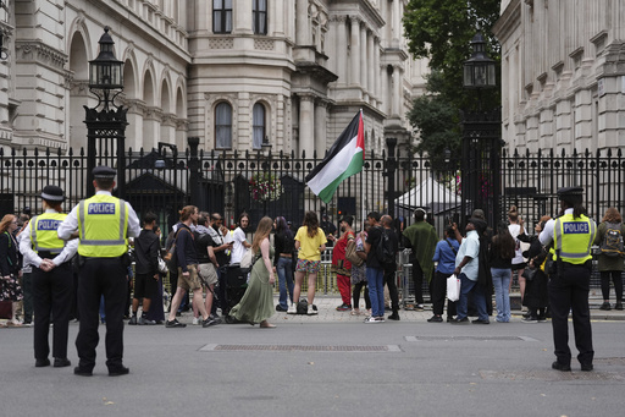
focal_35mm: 77
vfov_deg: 17.7
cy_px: 208
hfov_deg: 26.3
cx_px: 312
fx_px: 1336
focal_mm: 77
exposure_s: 1/5000
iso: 1600
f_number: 2.8
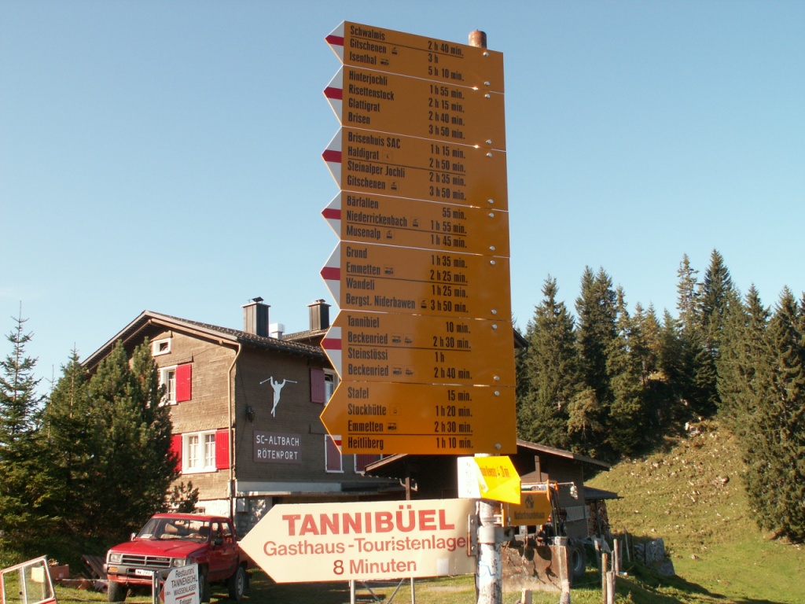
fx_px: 814
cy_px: 302
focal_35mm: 35
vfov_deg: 40.7
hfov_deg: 52.6
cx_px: 402
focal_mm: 5.86
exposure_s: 1/125
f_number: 5
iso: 50
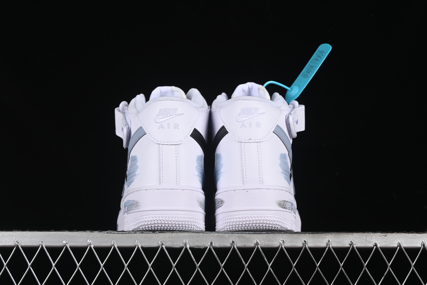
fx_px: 890
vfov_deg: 18.2
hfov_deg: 27.0
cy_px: 142
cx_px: 214
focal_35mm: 75
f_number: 8
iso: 160
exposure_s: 1/100
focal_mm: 50
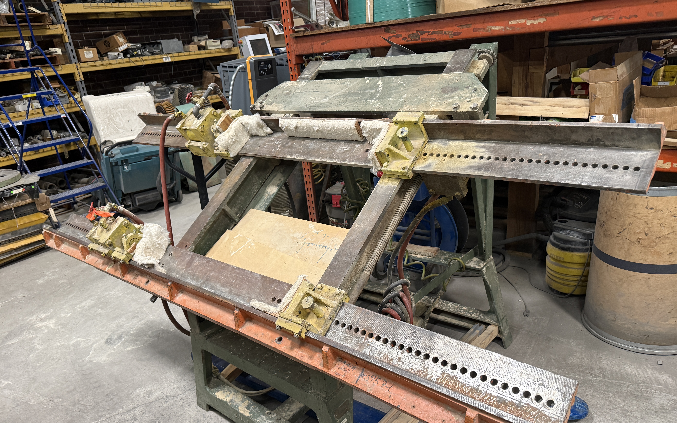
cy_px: 251
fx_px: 480
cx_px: 337
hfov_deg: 70.4
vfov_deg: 47.4
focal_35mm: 26
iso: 250
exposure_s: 1/60
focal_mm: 6.76
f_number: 1.78
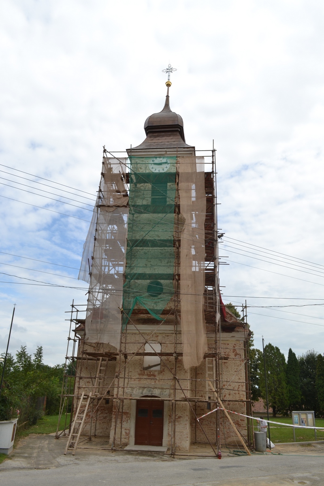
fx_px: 364
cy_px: 243
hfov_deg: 47.9
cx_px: 162
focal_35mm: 27
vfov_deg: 67.4
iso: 200
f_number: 10
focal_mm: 18
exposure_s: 1/250
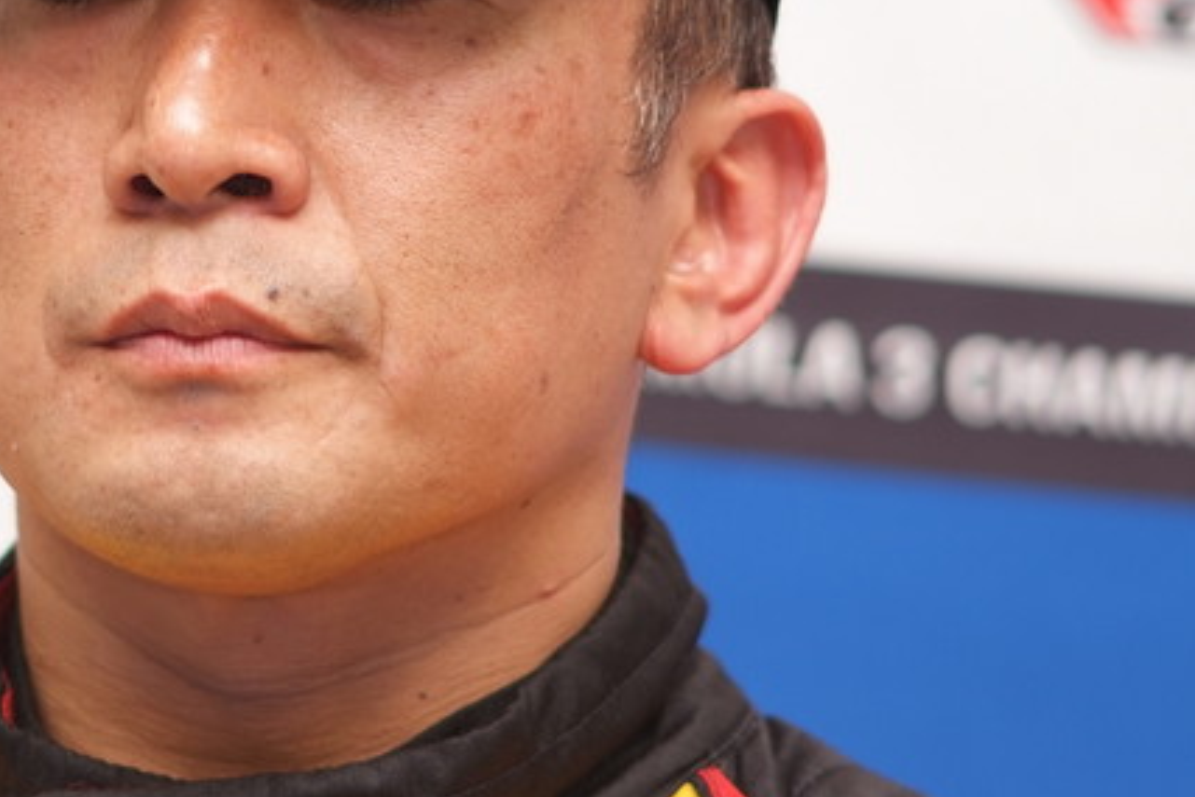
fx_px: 15108
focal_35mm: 455
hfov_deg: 4.5
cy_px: 173
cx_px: 266
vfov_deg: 3.0
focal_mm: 180
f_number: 2.8
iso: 400
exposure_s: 1/250
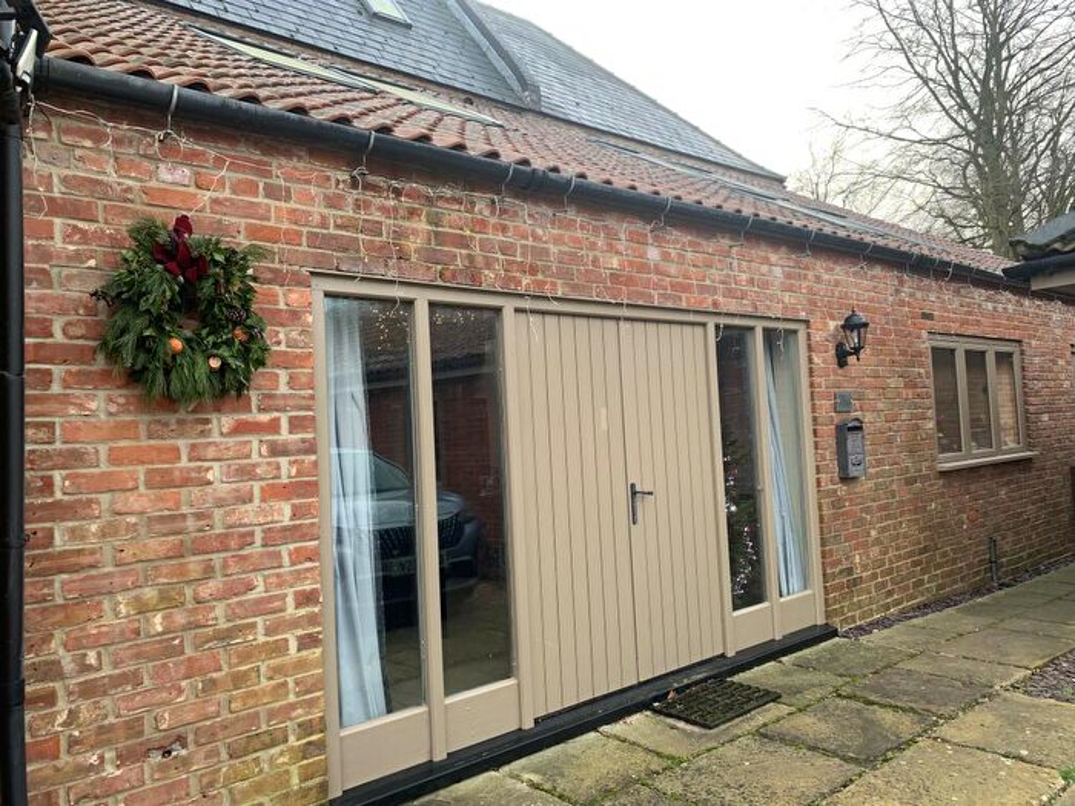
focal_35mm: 26
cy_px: 403
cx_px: 538
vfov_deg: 53.1
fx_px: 807
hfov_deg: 67.3
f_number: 1.8
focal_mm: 4.25
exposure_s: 1/121
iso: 40
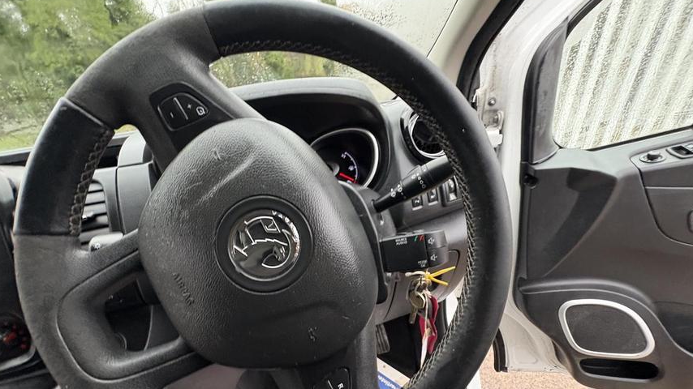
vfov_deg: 65.8
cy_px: 248
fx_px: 294
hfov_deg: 99.4
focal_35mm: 16
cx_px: 346
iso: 500
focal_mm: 2.22
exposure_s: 1/60
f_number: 2.2
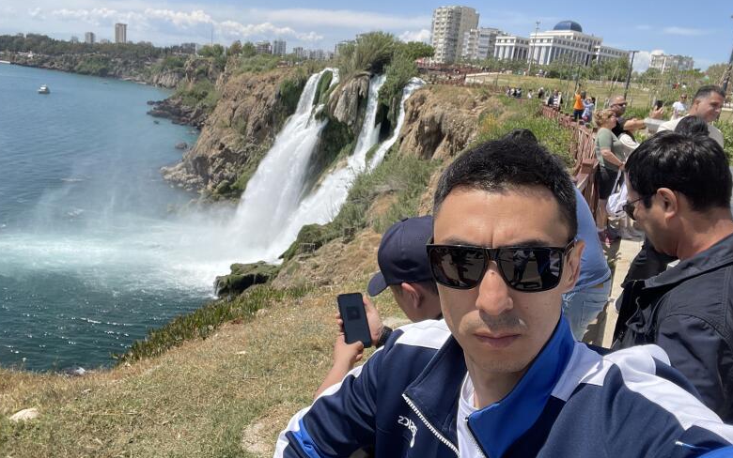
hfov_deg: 72.5
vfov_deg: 49.0
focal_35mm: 25
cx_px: 363
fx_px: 500
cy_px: 185
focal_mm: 2.71
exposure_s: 1/931
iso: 25
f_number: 2.2
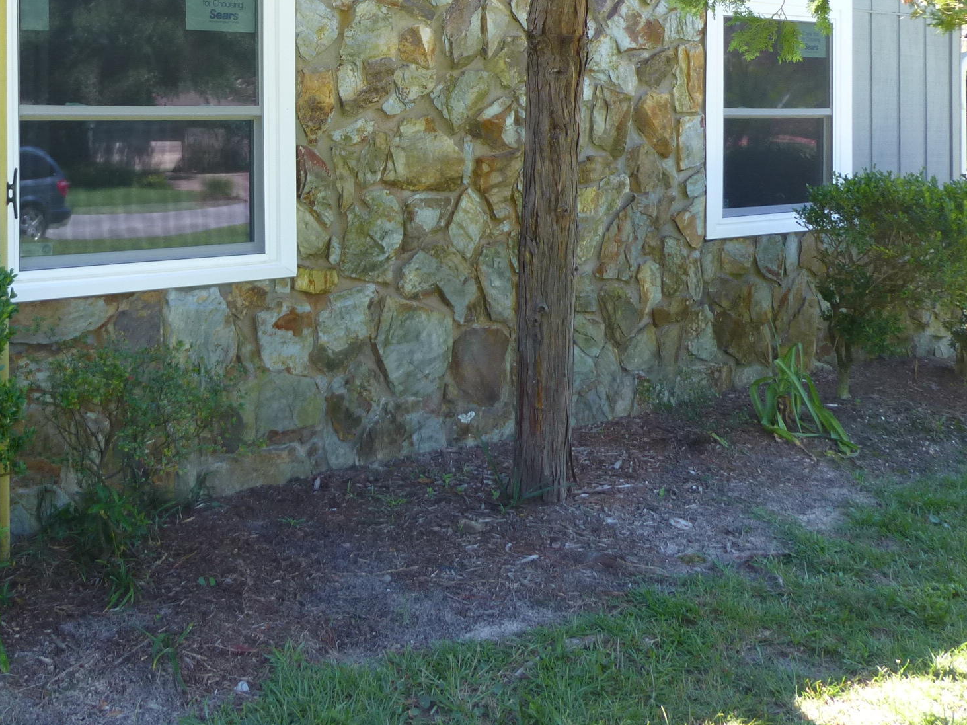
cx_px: 294
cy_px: 139
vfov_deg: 33.3
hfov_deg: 43.9
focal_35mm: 42
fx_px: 1173
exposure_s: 1/100
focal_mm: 4.3
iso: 100
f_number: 3.3
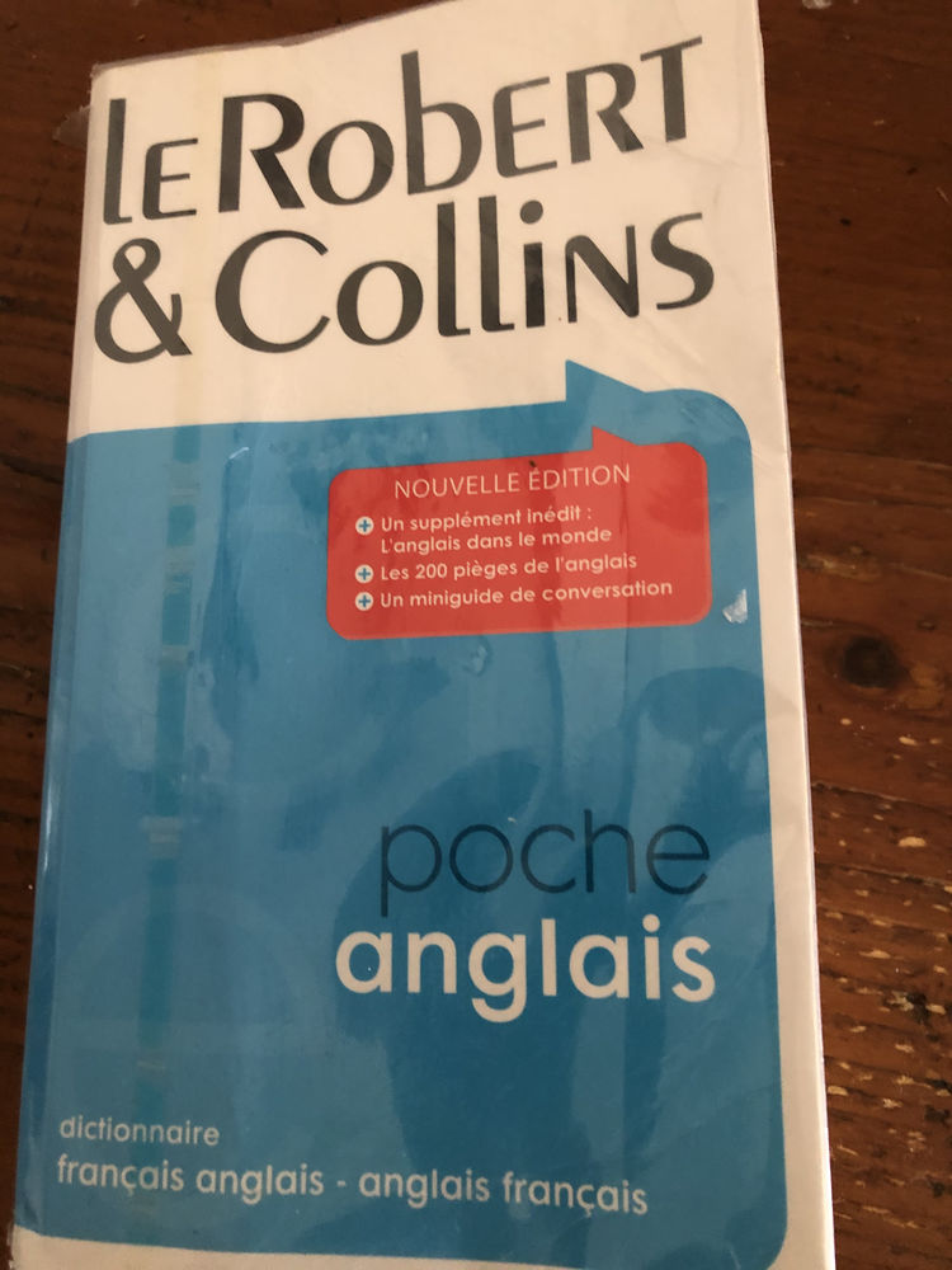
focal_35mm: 28
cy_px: 635
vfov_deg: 63.4
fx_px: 1027
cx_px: 476
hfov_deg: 49.7
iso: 100
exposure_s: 1/10
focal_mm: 3.99
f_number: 1.8
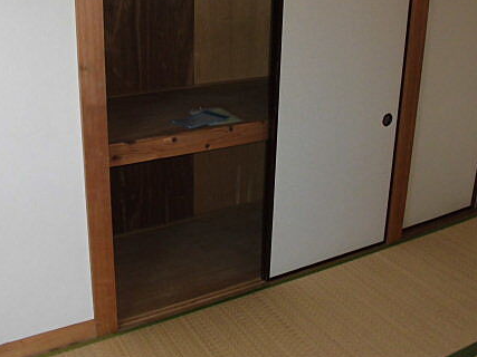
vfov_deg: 36.4
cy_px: 119
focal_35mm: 39
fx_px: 537
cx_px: 192
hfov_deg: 47.6
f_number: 3.5
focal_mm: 4.6
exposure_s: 1/60
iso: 100
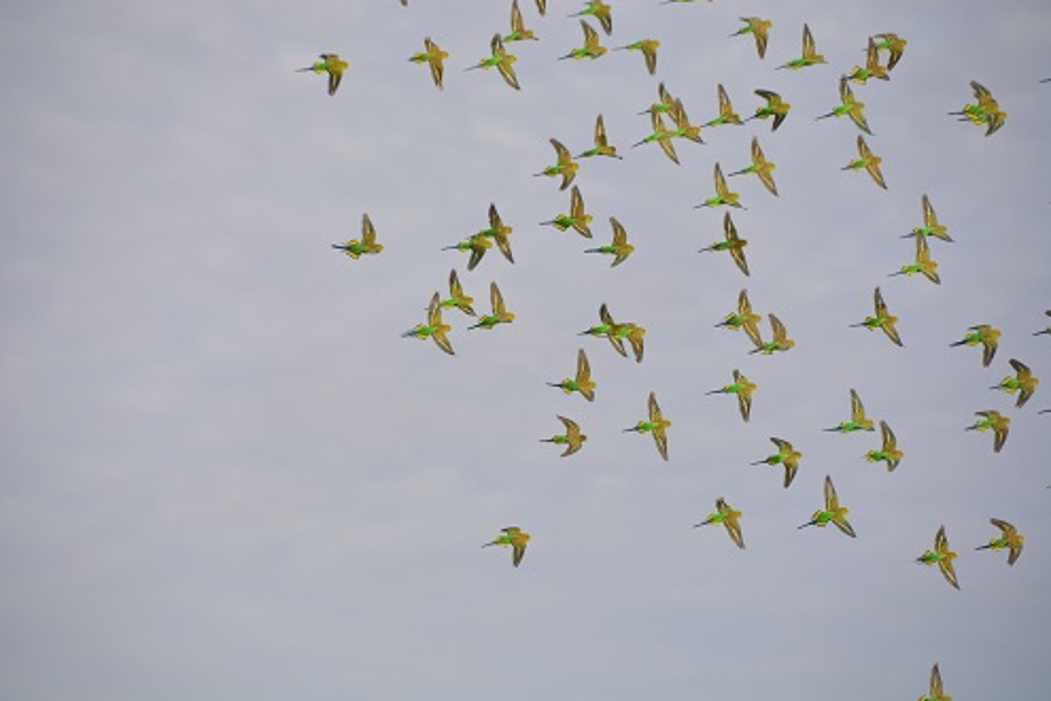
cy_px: 352
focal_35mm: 303
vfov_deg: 4.5
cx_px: 524
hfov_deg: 6.8
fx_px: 8845
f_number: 7.1
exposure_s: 1/1600
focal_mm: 200
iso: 400
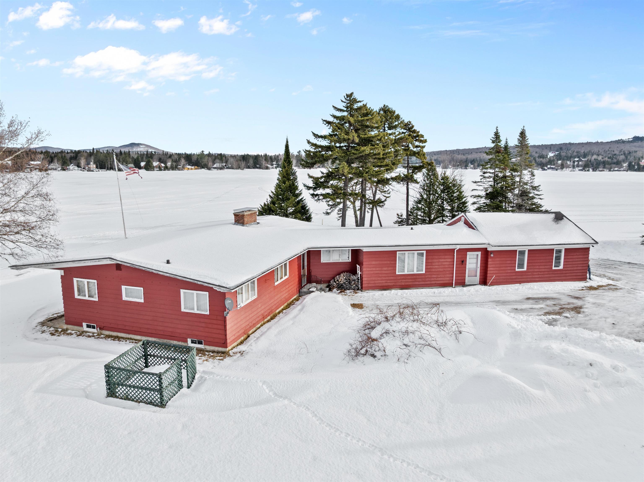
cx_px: 322
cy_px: 241
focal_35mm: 24
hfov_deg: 71.6
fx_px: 446
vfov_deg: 56.8
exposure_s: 1/1250
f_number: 2.8
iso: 110
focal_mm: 12.29
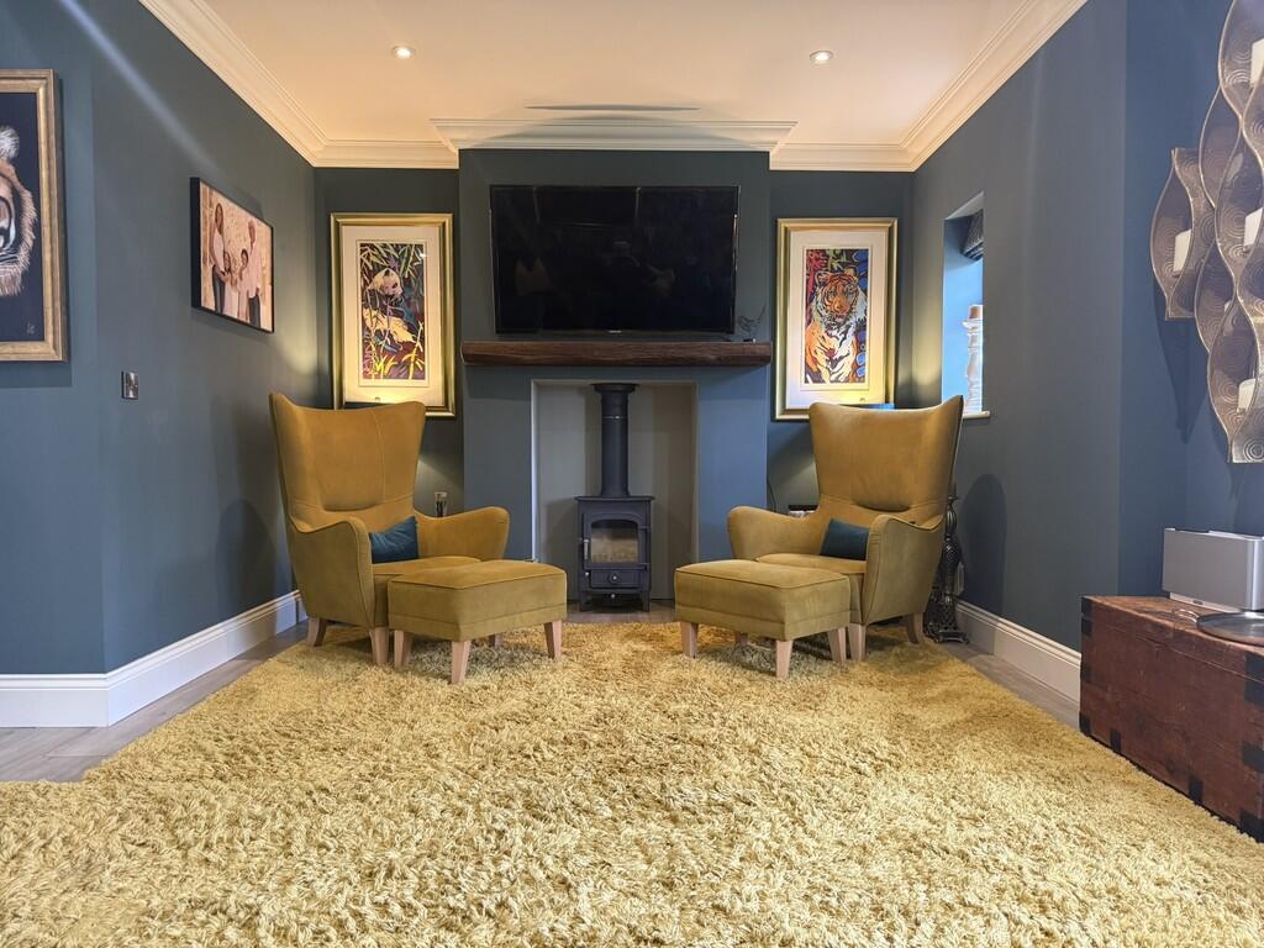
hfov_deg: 71.6
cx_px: 632
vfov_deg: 56.8
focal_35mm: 24
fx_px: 876
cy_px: 474
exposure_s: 1/59
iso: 400
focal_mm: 6.76
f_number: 1.78
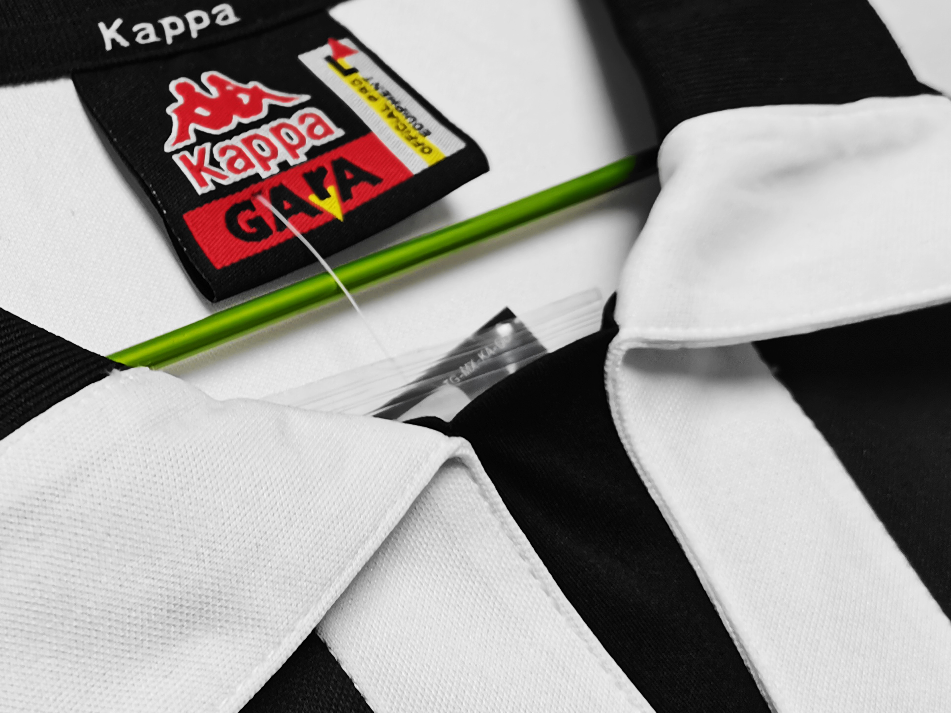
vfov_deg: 23.6
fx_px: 1703
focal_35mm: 62
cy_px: 253
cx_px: 71
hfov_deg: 29.7
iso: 64
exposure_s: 1/99.9
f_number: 1.8
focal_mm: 5.58
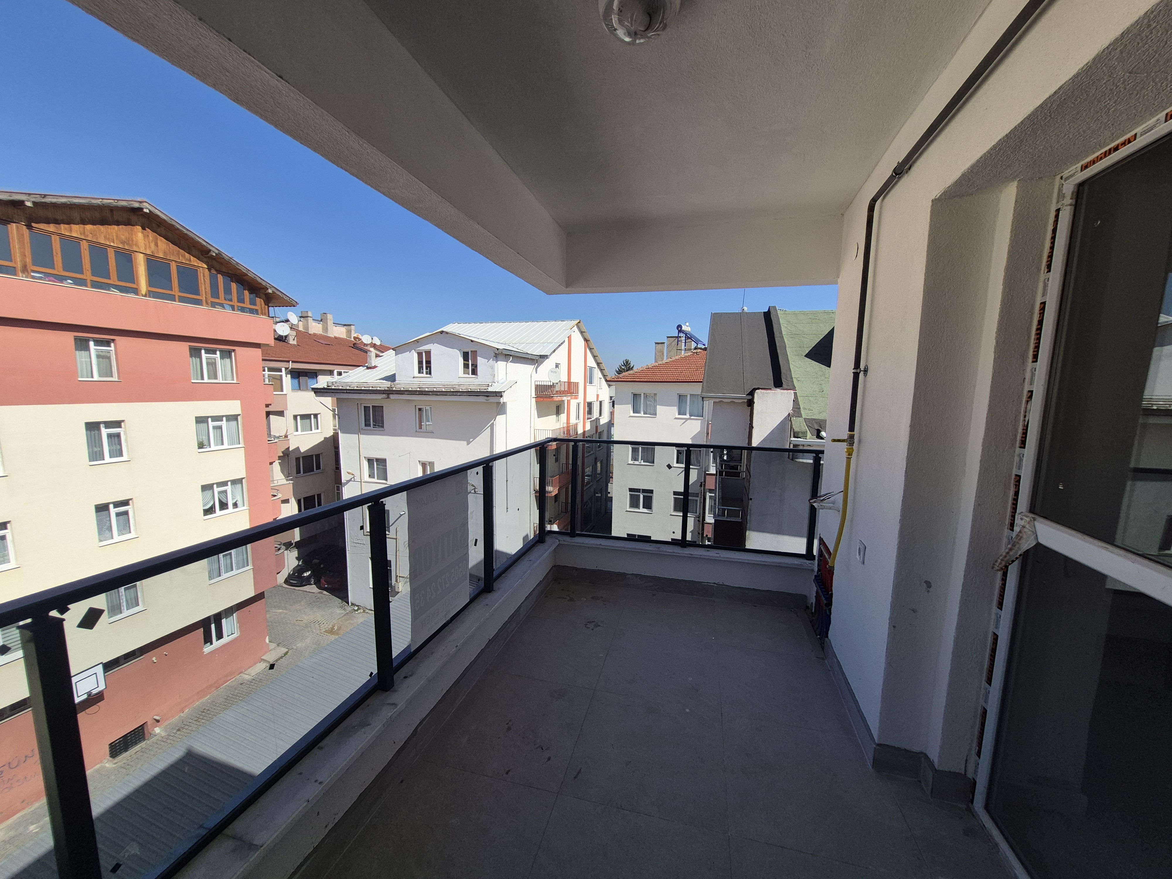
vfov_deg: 89.9
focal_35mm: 13
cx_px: 586
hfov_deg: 106.2
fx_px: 440
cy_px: 440
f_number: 2.2
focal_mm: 1.74
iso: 50
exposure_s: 1/2240
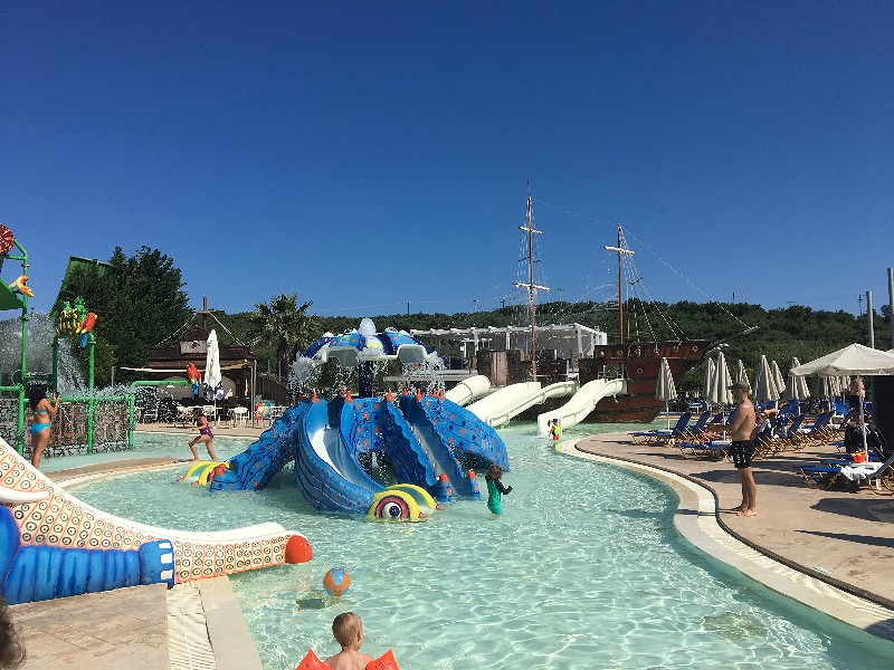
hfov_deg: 61.7
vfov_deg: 48.2
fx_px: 749
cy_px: 335
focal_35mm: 29
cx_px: 447
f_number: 2.2
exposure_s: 1/3077
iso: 25
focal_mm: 4.15
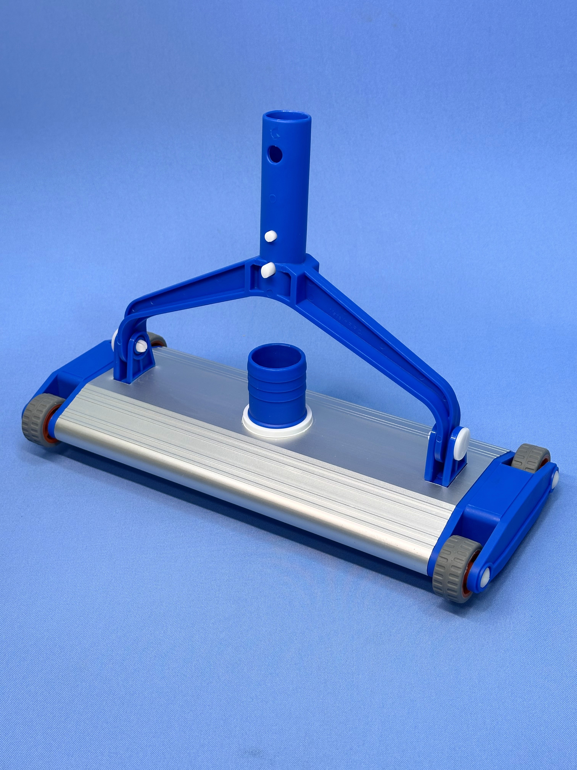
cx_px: 288
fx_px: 1067
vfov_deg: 39.7
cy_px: 385
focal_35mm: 48
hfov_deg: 30.3
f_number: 1.78
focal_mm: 6.86
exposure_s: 1/100
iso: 50
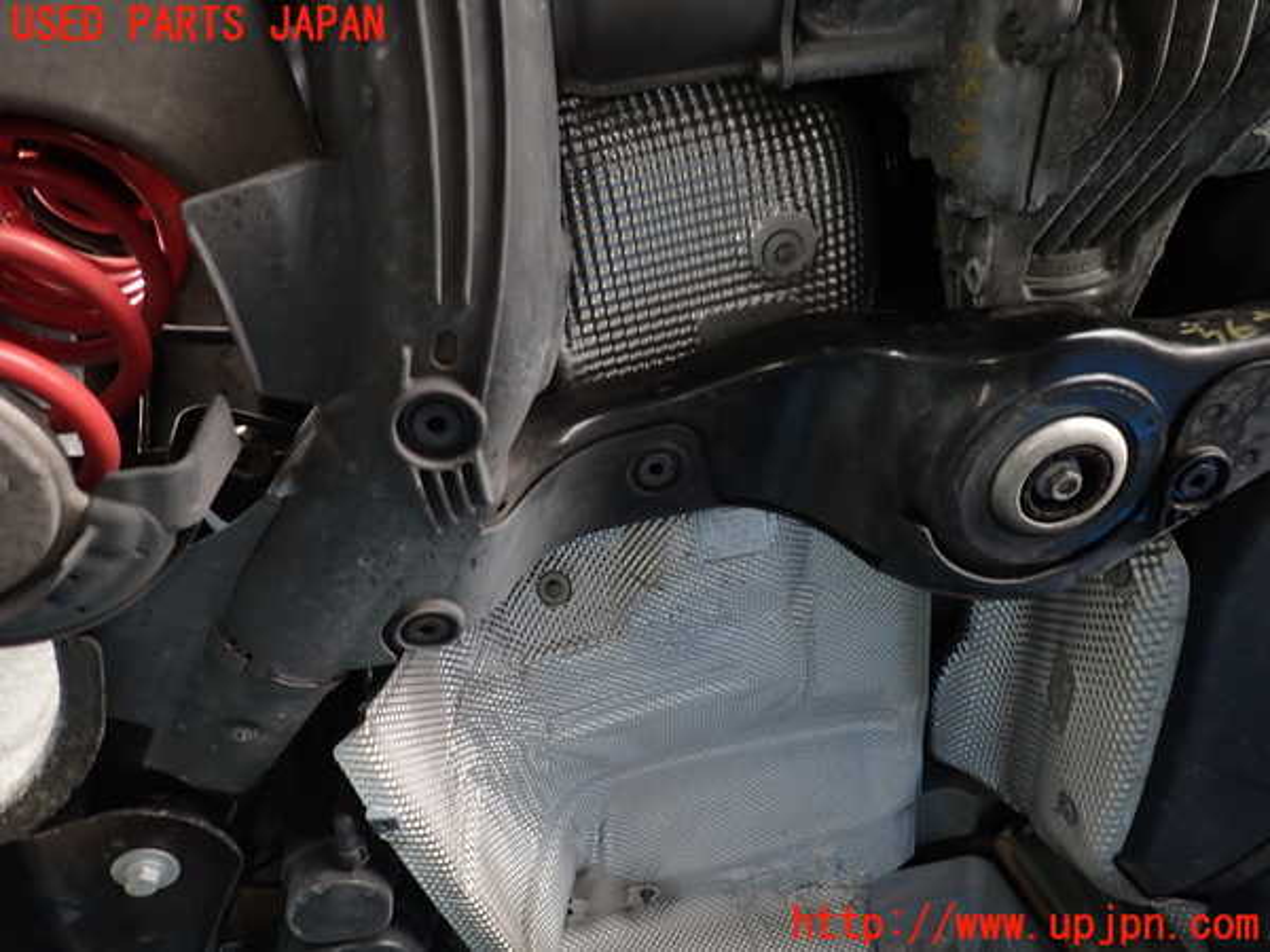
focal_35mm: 25
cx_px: 635
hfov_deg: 69.4
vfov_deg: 54.9
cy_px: 476
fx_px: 917
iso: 200
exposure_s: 1/40
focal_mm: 4.5
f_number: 2
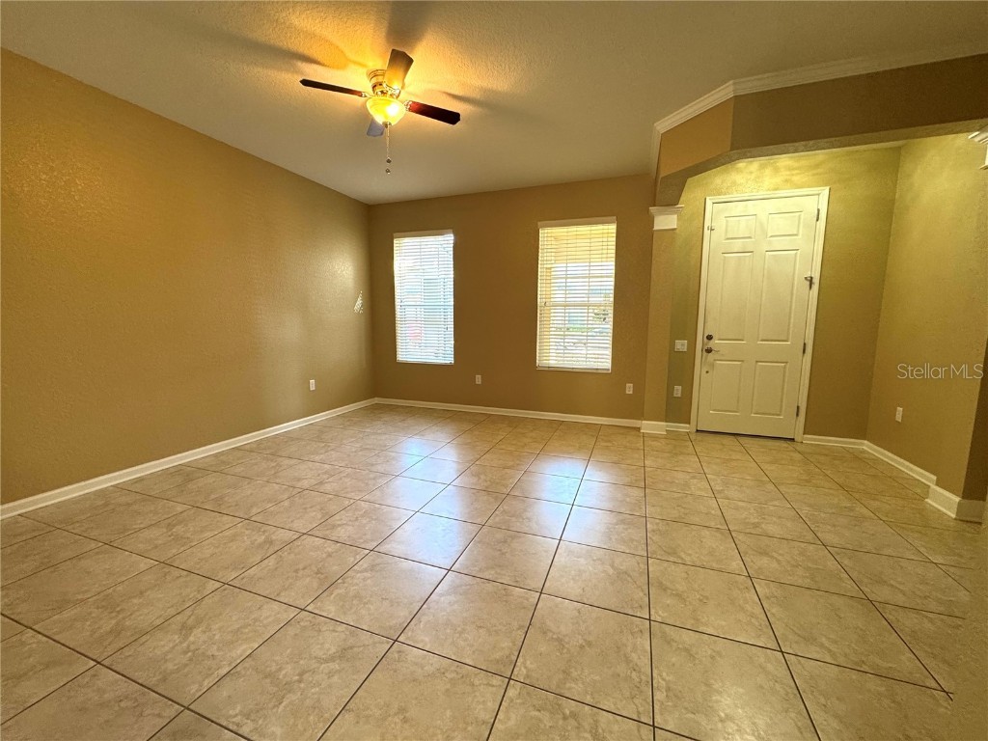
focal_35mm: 14
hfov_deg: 102.1
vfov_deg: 85.7
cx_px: 494
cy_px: 370
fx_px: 400
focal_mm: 2.22
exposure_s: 1/60
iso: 200
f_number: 2.2
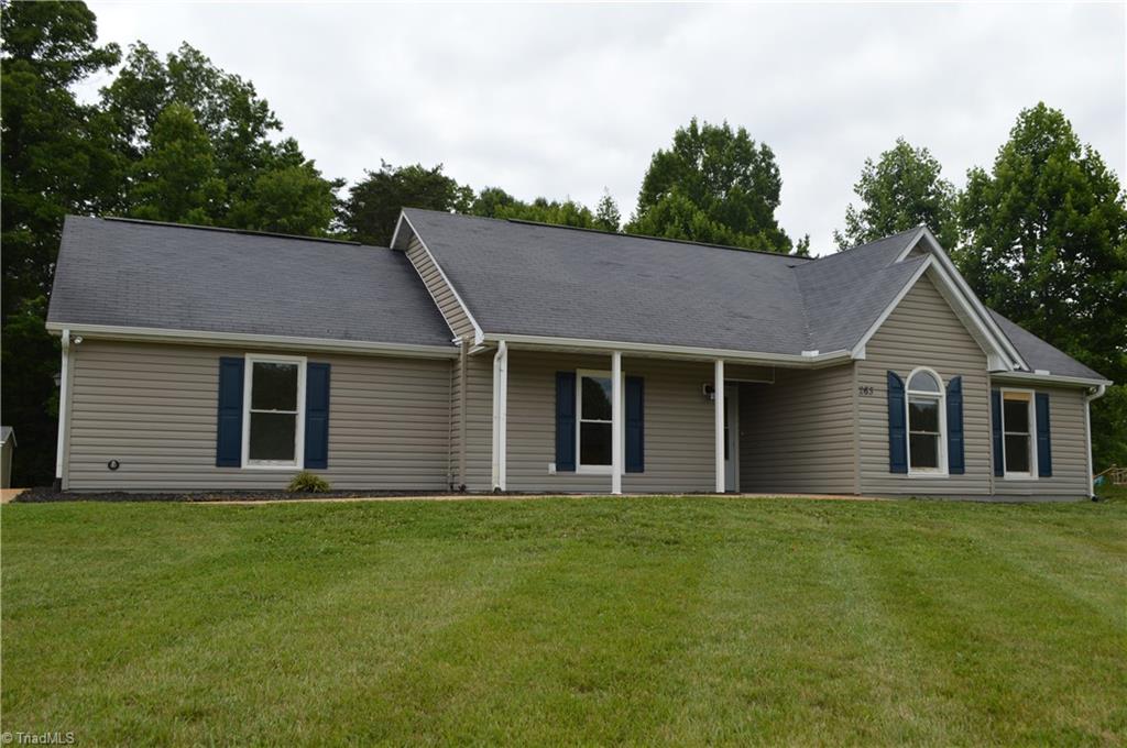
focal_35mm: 33
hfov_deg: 57.3
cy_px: 374
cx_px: 564
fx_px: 1032
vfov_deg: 39.9
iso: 100
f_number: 8
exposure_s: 1/250
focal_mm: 22
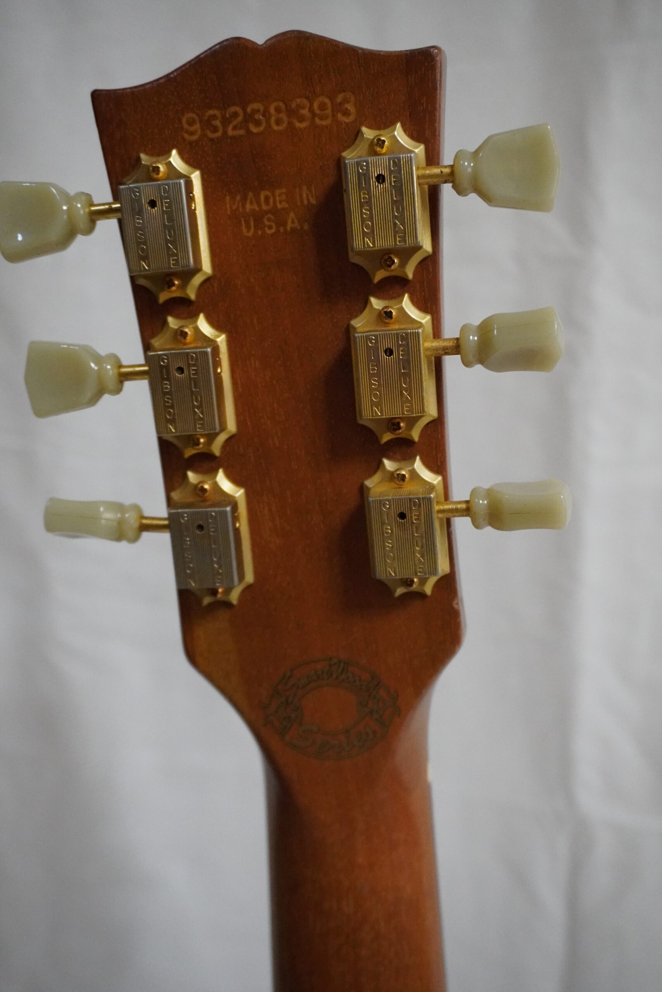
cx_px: 331
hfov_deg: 34.2
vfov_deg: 49.6
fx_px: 1076
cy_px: 496
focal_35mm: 39
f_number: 4.5
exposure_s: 1/160
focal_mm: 26
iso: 5000
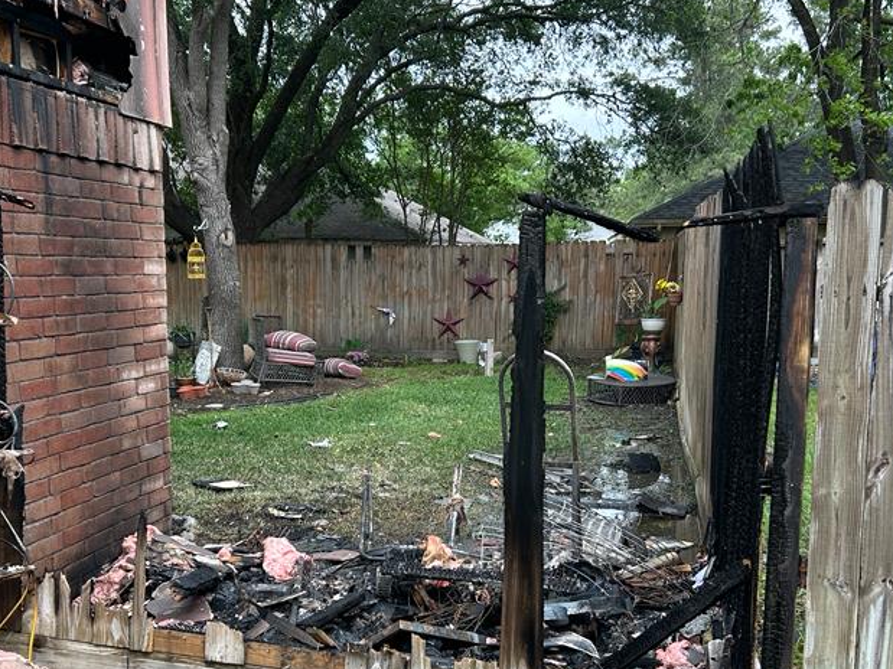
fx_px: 1109
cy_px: 411
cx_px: 407
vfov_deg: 33.4
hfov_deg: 43.8
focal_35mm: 43
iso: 50
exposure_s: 1/368
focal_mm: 5.7
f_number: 1.5
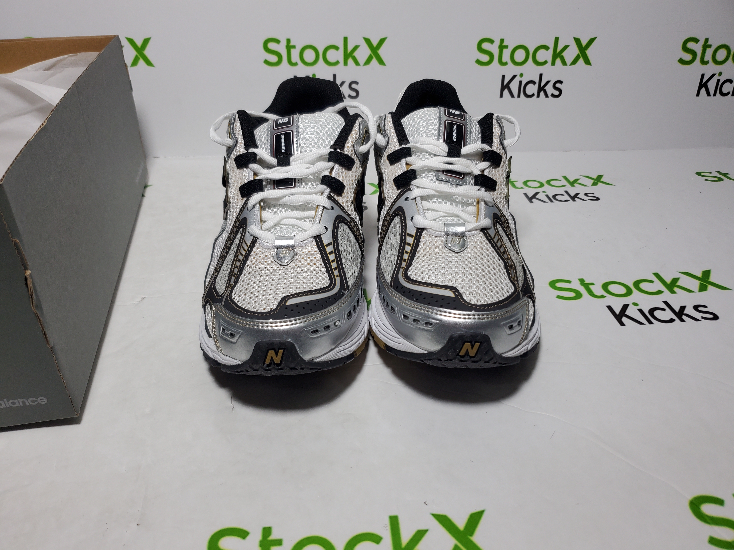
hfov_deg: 67.3
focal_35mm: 26
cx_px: 367
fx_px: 551
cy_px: 275
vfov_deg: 53.1
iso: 50
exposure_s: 1/625
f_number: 1.5
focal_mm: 4.3
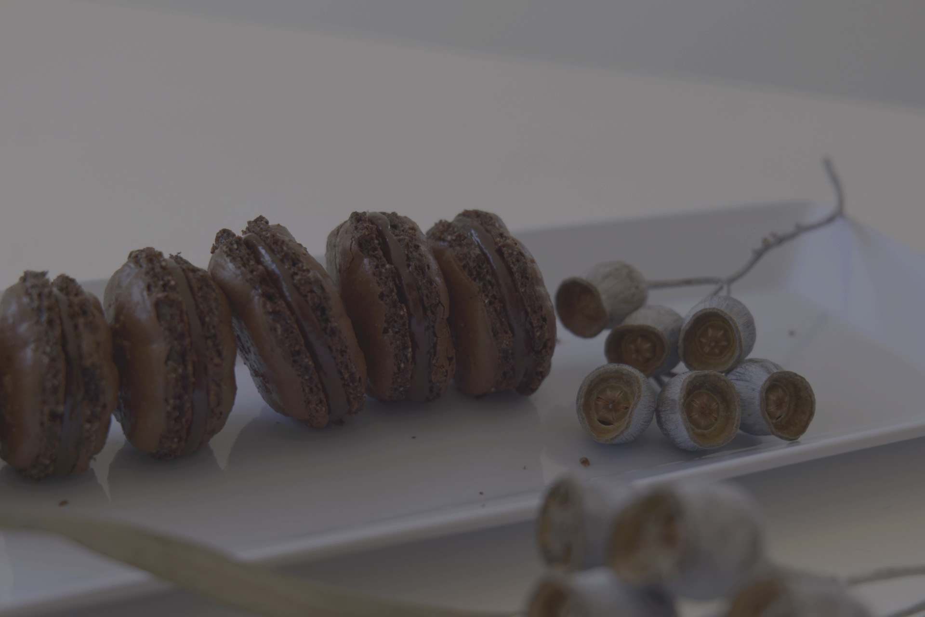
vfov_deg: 23.4
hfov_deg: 34.5
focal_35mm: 58
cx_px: 462
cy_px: 308
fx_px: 1490
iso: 640
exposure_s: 1/80
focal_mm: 58
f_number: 5.6
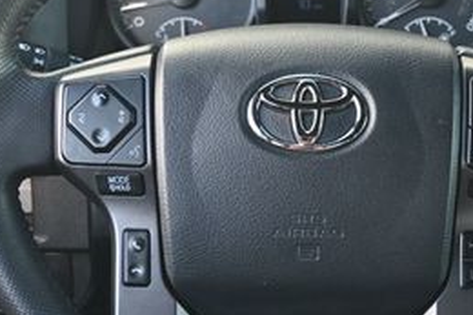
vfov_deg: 14.8
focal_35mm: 92
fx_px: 1211
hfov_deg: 22.0
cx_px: 307
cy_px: 126
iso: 400
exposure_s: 1/125
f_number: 4.2
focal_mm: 25
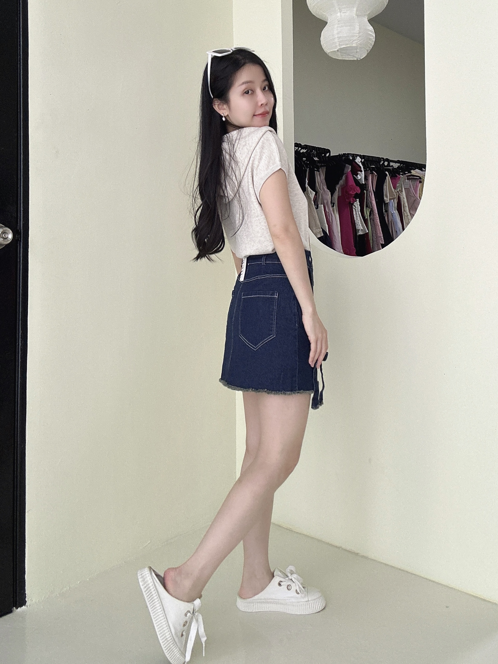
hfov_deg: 58.9
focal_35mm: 23
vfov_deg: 73.9
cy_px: 332
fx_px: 441
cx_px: 249
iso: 80
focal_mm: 2.69
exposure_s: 1/73
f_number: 1.9
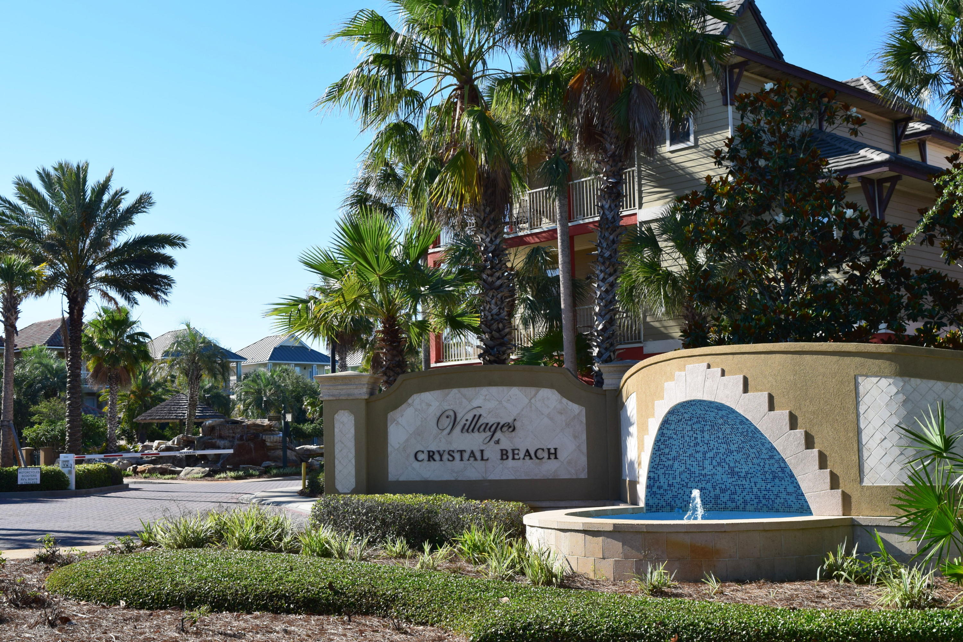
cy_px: 321
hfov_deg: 41.1
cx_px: 482
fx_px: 1284
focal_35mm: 48
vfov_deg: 28.1
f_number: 11
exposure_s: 1/400
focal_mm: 32
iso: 400
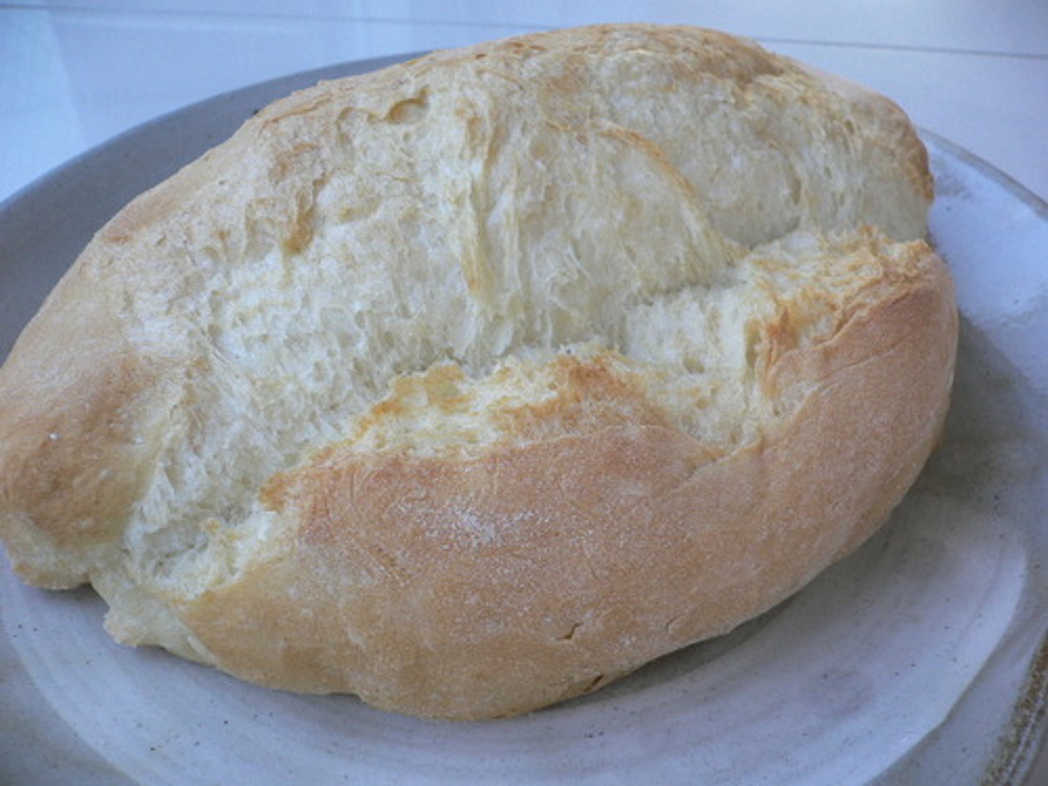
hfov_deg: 52.6
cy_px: 393
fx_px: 1060
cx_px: 524
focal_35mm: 35
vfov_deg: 40.7
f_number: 2.8
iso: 100
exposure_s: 1/40
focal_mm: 5.8
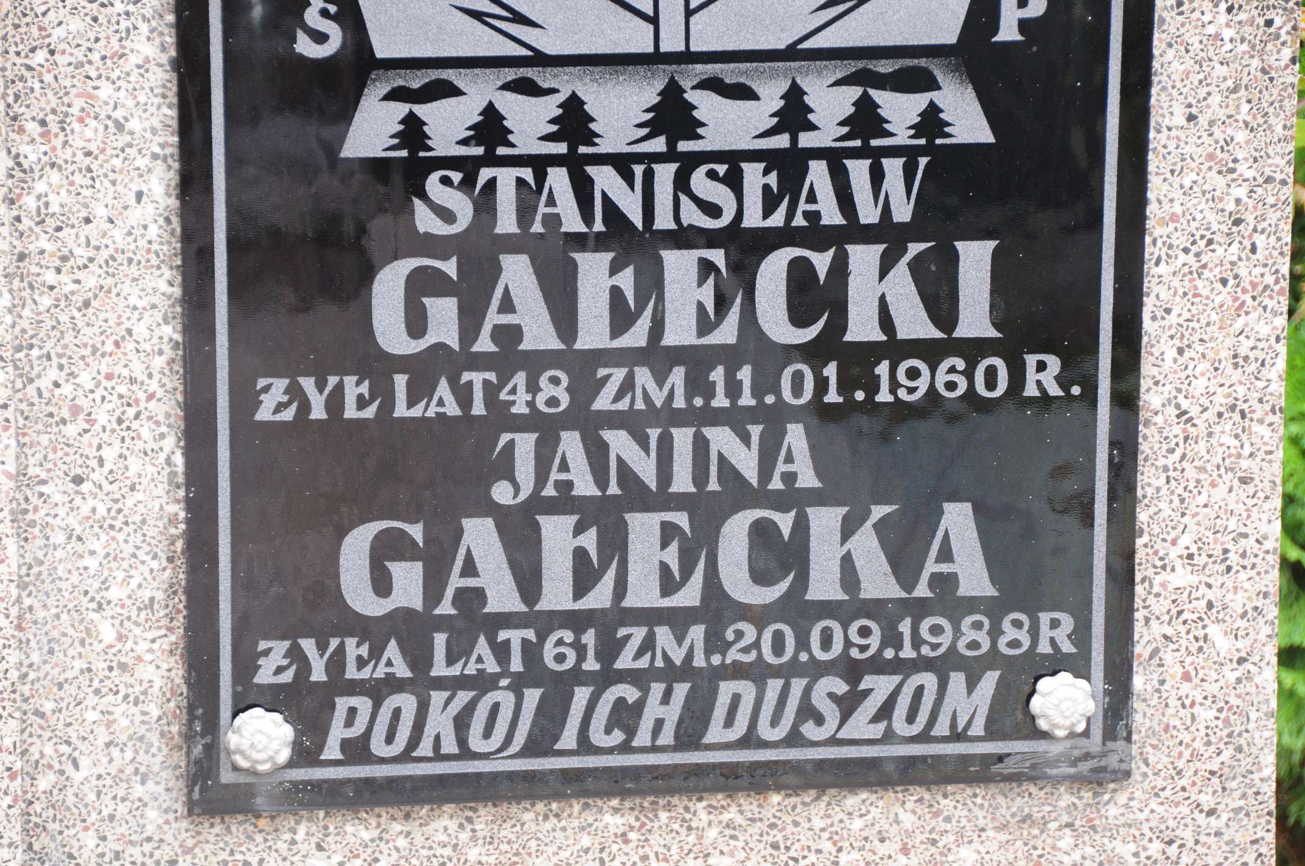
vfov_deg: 7.6
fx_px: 6517
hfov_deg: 11.4
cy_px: 433
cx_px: 652
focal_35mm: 180
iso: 640
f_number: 7.1
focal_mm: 120
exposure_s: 1/80
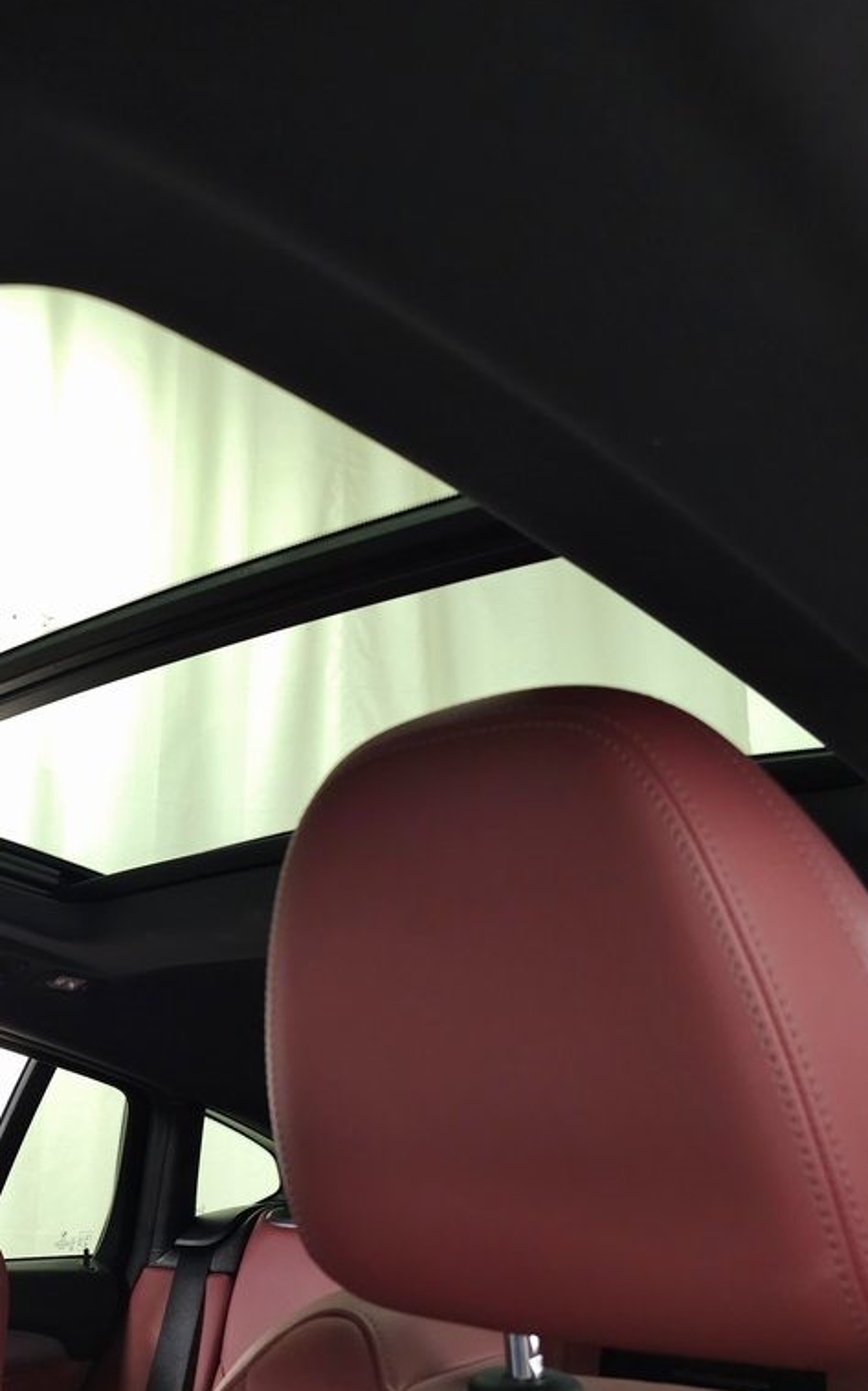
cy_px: 693
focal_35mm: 33
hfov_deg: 34.8
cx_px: 0
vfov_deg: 58.1
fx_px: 1249
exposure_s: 1/60
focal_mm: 6.3
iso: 250
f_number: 1.7
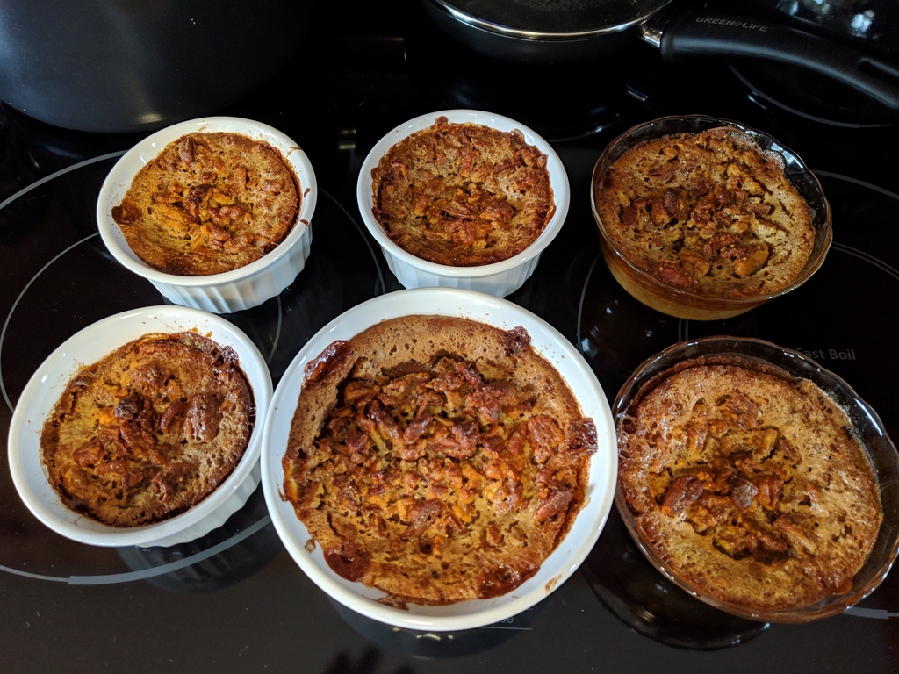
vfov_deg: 51.4
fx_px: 701
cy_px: 337
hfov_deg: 65.3
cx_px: 450
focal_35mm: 27
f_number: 1.8
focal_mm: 4.44
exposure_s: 1/24
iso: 215
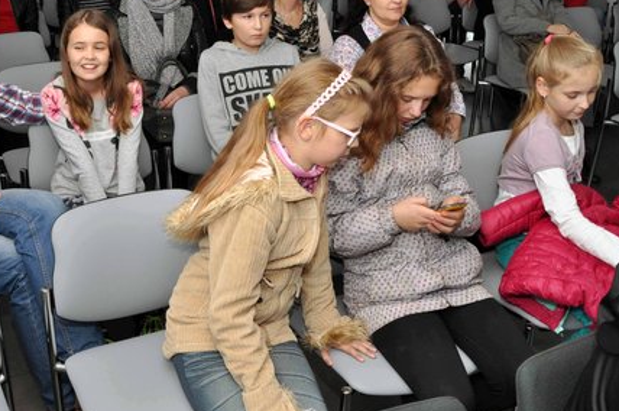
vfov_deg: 32.4
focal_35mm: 41
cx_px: 220
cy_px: 152
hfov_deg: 46.9
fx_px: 704
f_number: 13
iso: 800
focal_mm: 18
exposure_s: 1/60
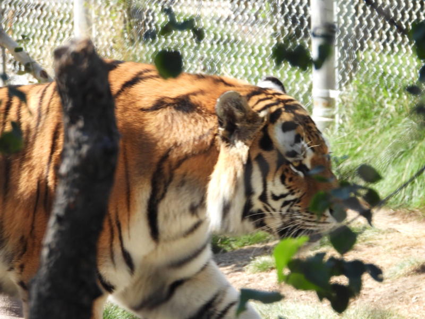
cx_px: 212
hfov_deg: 4.2
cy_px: 160
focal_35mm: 467
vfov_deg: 3.2
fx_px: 5734
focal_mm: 83.9
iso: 180
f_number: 5
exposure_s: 1/250
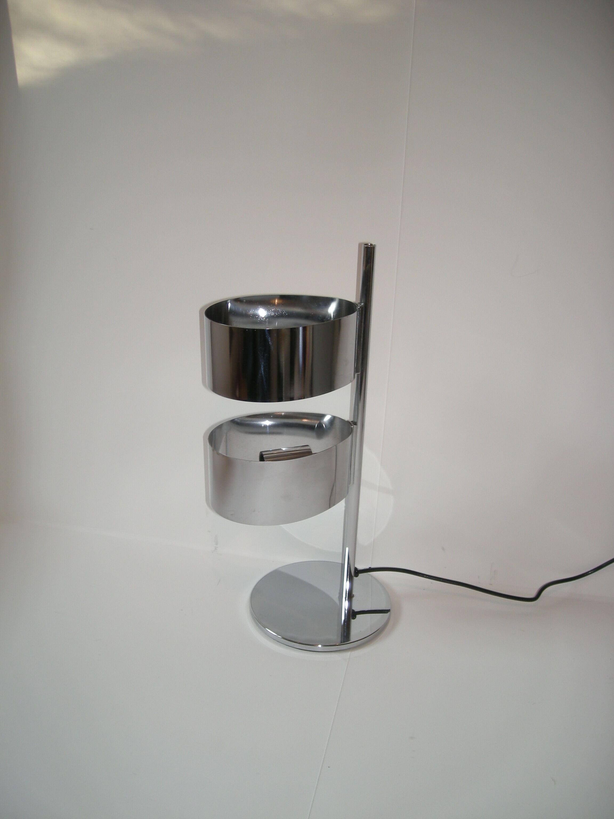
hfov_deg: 40.7
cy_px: 410
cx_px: 307
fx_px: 828
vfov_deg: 52.6
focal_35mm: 35
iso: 50
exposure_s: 1/51.4
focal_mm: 5.7
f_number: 2.8
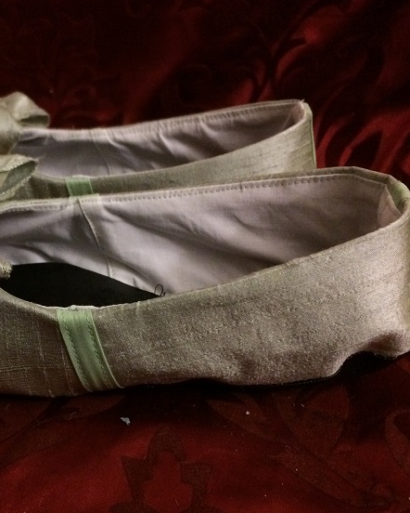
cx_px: 76
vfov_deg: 44.8
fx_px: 622
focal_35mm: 41
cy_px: 267
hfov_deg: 35.2
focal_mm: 4.15
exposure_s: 1/20
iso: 320
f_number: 2.2
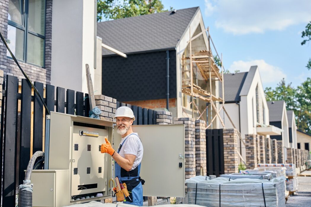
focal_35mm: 46
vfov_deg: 28.9
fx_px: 402
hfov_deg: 42.3
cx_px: 156
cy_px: 104
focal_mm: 46.5
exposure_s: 1/640
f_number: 3.2
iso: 125
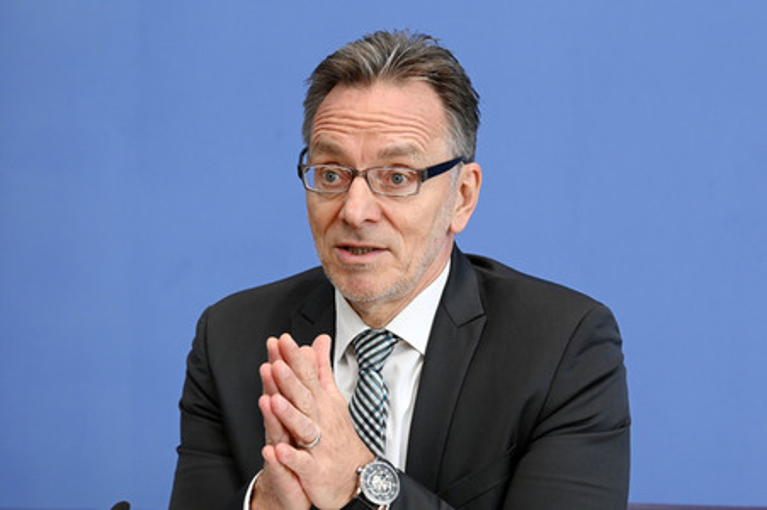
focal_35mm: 116
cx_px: 384
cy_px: 255
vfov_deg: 11.8
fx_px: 2470
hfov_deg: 17.7
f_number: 5.6
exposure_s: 1/640
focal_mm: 116
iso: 3200
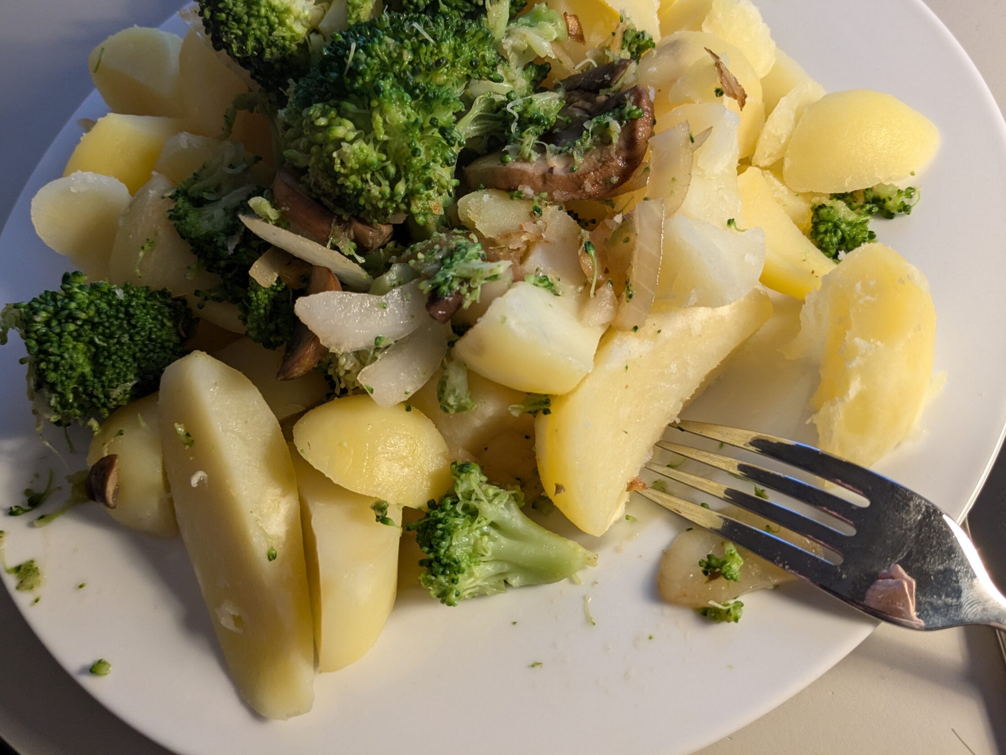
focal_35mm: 31
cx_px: 537
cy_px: 322
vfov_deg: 45.3
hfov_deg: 58.3
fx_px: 901
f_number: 1.73
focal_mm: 4.38
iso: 71
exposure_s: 1/25
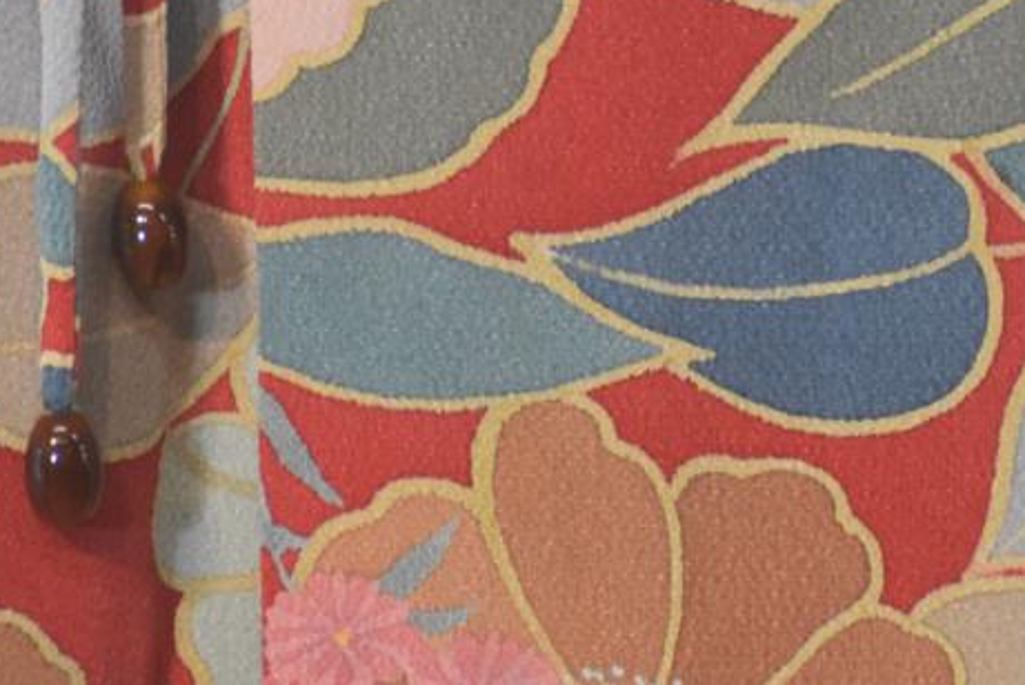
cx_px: 783
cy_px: -75
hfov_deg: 2.8
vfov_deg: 1.9
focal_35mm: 740
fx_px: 21082
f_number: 6.3
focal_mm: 210
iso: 2800
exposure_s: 1/125
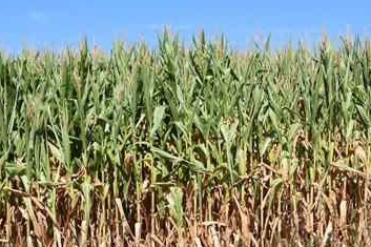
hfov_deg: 29.7
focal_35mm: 68
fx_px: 700
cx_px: 172
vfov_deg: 20.0
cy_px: 132
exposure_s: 1/400
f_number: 10
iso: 200
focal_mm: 32
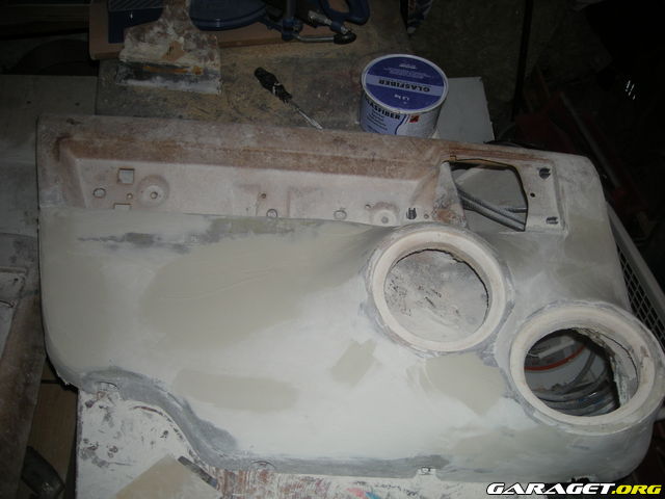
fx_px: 672
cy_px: 250
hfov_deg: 52.6
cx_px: 332
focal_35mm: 35
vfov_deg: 40.7
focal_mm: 5.7
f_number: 2.8
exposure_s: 1/60
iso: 50
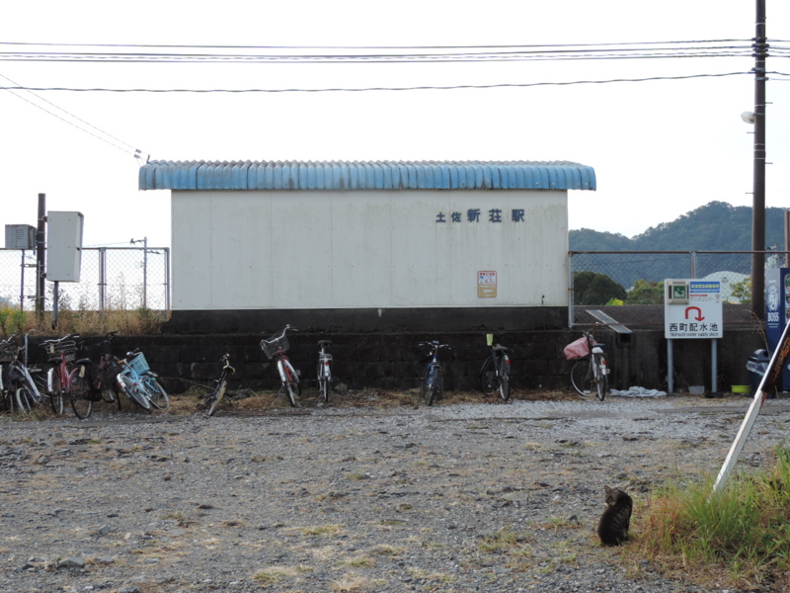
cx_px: 395
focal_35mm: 50
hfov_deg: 38.2
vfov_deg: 29.1
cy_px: 296
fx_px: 1141
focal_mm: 8.9
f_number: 3.6
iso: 80
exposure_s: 1/250
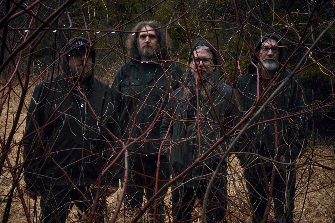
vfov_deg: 29.9
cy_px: 112
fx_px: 419
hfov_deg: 43.6
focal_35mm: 45
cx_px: 168
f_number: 16
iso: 800
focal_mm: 29.38
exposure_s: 1/100
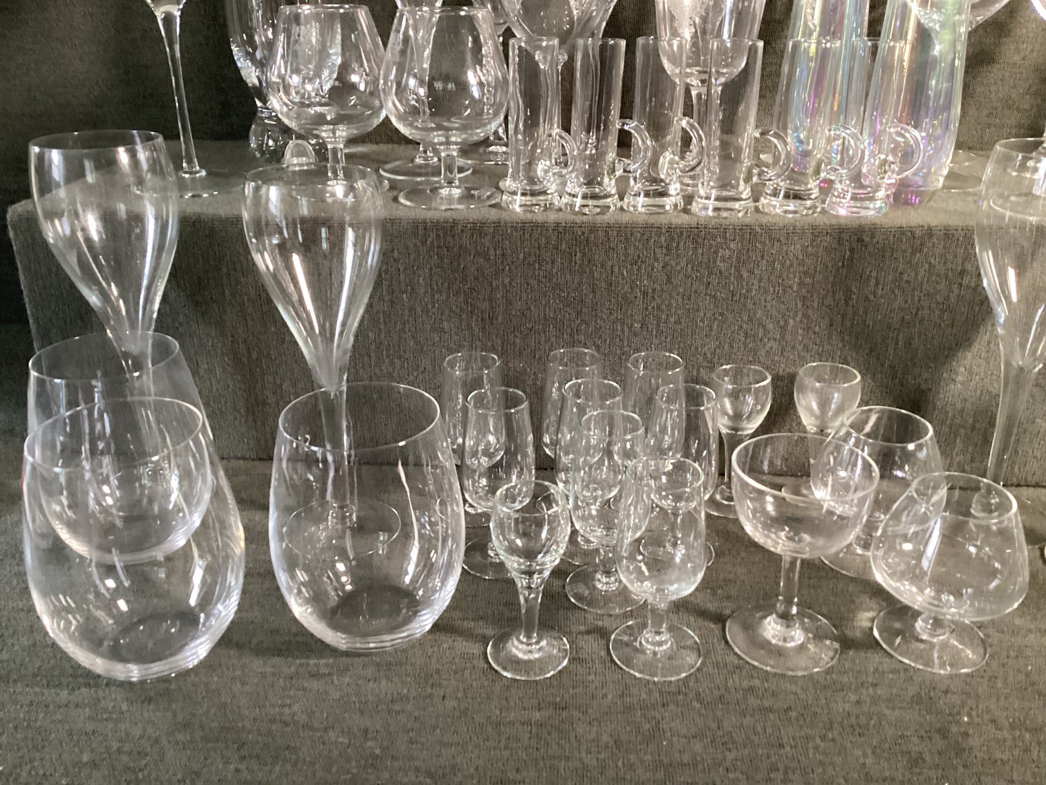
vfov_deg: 45.4
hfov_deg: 58.3
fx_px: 937
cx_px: 523
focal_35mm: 31
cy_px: 392
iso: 320
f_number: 2.4
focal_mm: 3.3
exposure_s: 1/50
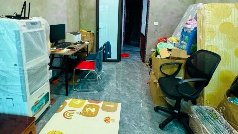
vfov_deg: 52.4
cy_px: 43
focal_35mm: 21
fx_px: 132
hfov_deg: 83.9
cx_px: 117
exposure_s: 1/50
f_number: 2.2
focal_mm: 2.22
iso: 320
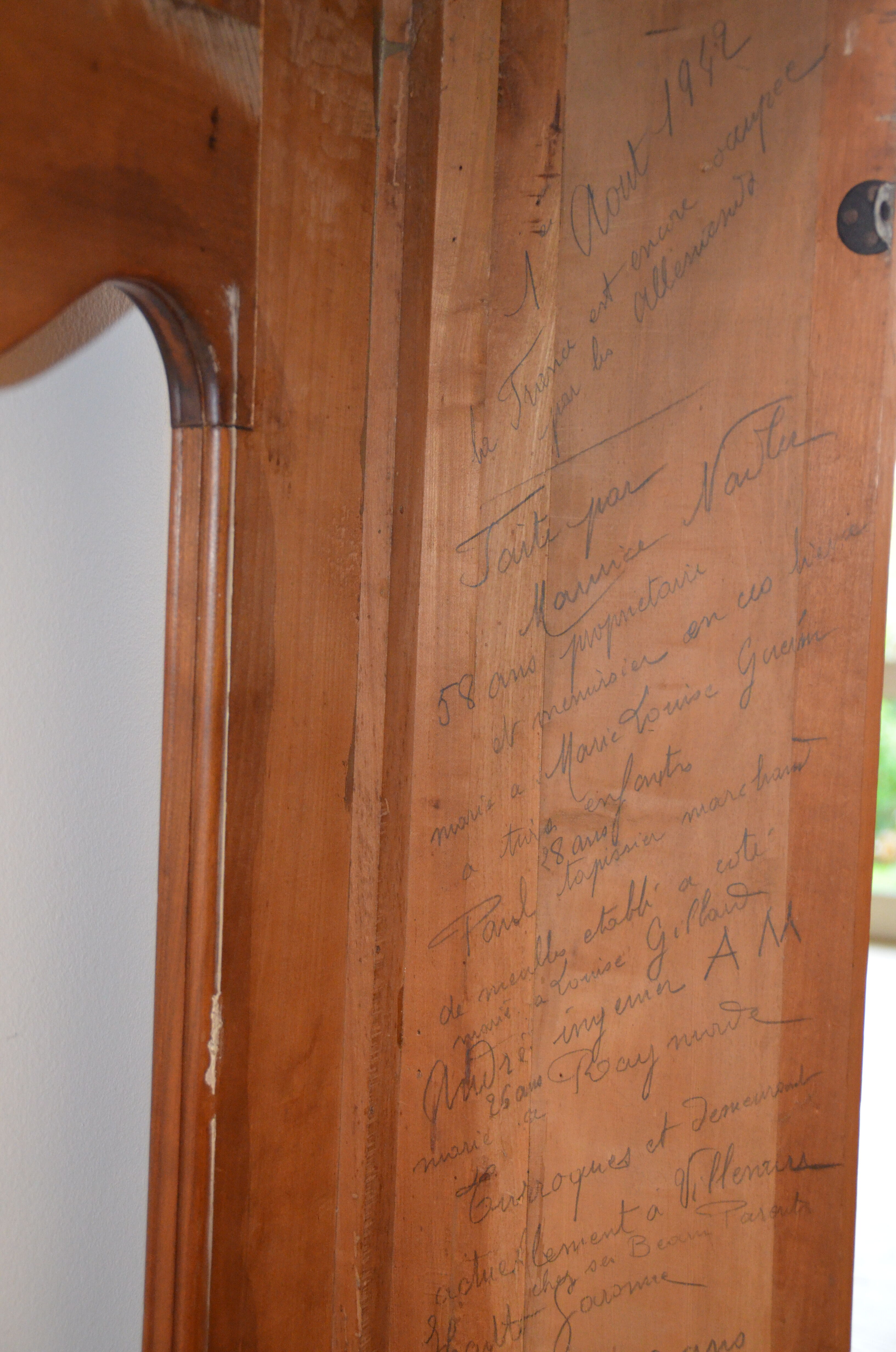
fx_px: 1969
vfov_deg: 37.9
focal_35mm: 52
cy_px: 676
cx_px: 448
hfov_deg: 25.6
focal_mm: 35
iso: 2500
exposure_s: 1/60
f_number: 4.2
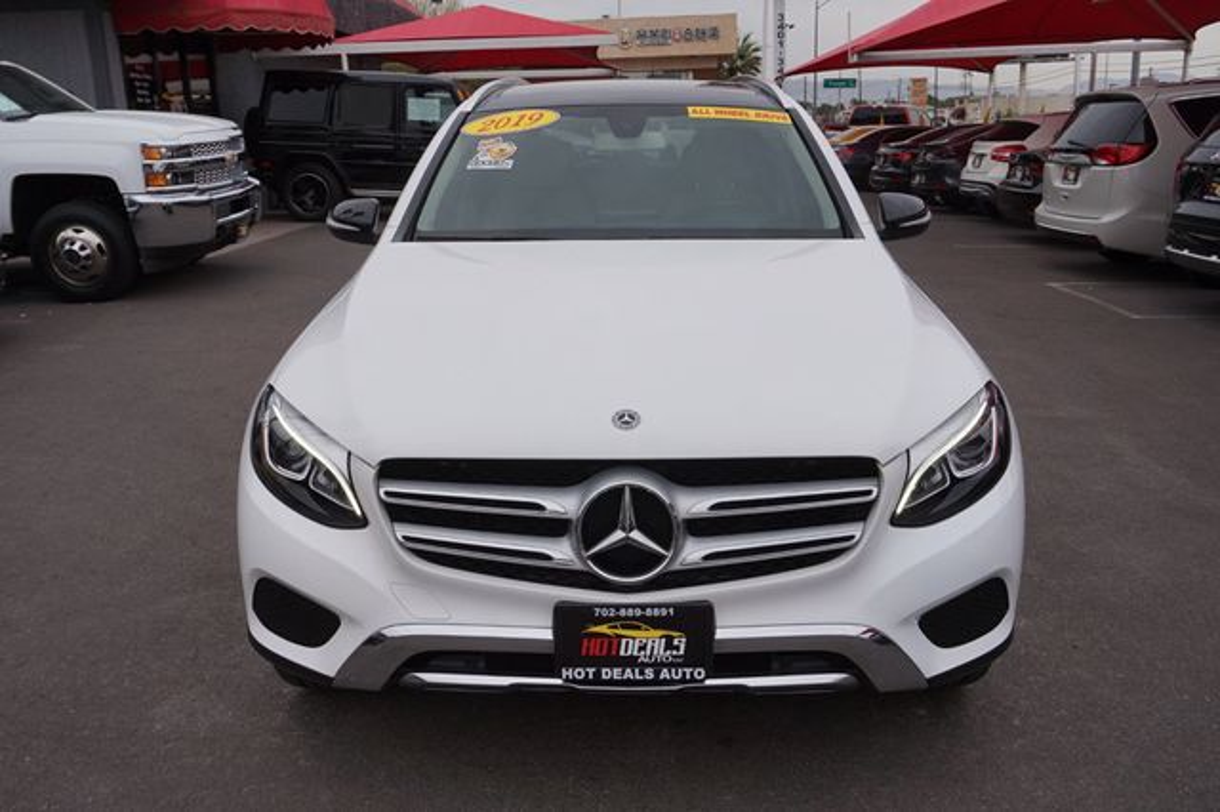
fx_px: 1067
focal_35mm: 32
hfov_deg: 59.5
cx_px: 610
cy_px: 406
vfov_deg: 41.7
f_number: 8
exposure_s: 1/250
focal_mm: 21
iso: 100
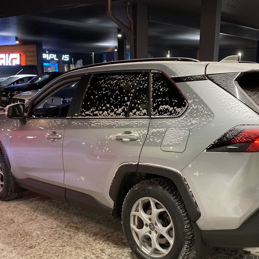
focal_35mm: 42
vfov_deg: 39.8
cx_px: 170
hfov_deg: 39.6
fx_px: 356
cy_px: 160
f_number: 1.8
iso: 320
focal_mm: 3.99
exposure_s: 1/50
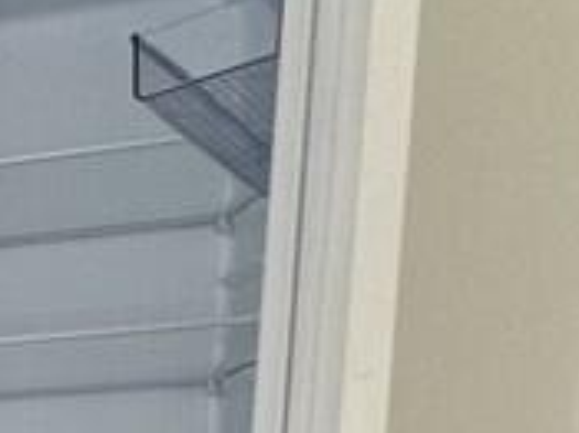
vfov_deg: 15.2
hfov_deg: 12.1
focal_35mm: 82
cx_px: -1089
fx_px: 1371
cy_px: 807
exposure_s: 1/99
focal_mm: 2.22
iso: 50
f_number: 2.2
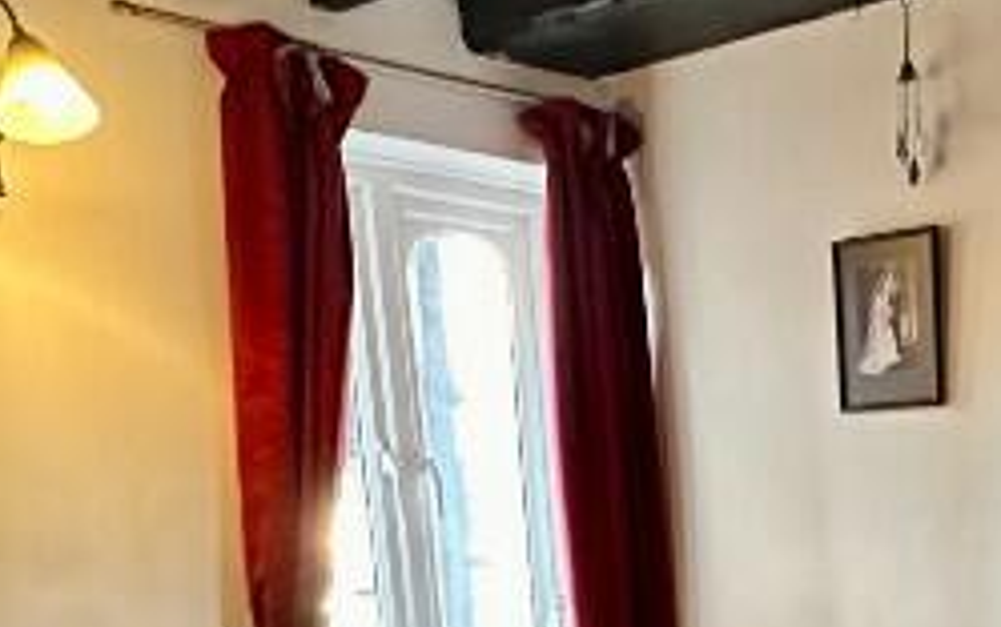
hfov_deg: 32.3
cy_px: 1077
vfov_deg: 17.8
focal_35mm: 61
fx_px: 1665
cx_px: 832
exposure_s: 1/50
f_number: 2.2
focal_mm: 2.22
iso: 640
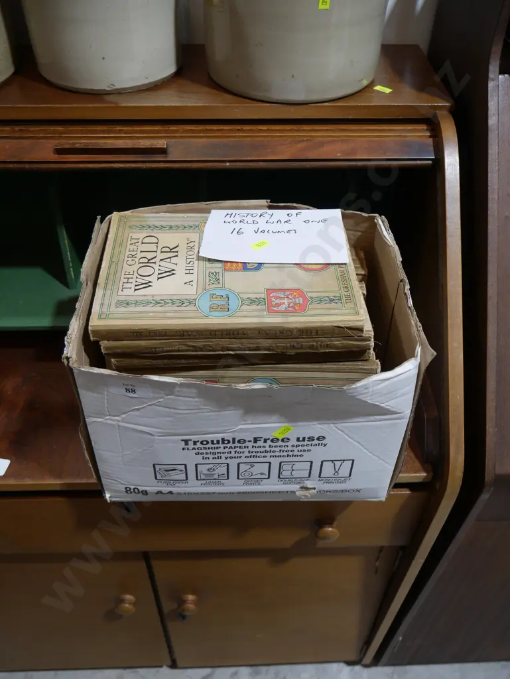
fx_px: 589
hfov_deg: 46.8
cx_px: 255
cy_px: 340
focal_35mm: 30
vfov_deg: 59.9
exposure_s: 1/60
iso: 200
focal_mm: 15
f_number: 3.6
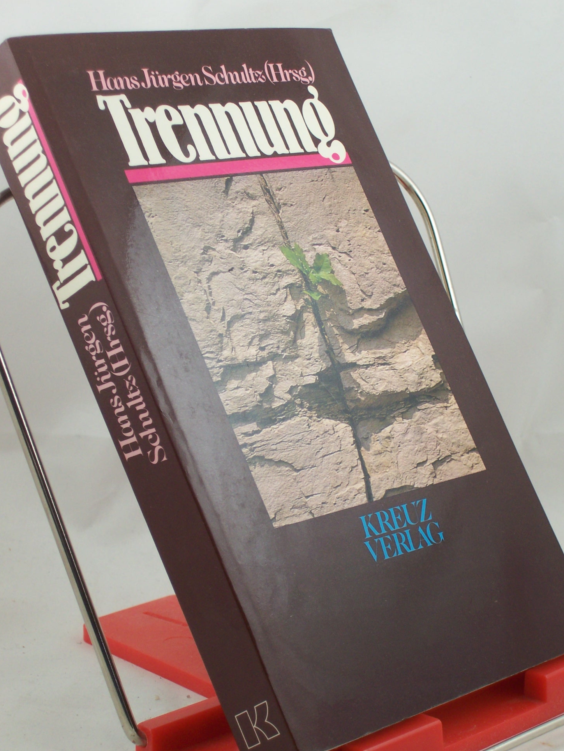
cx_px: 292
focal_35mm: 87
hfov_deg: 17.0
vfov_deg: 22.5
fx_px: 1890
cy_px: 374
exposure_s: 1/80
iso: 125
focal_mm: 13.6
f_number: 4
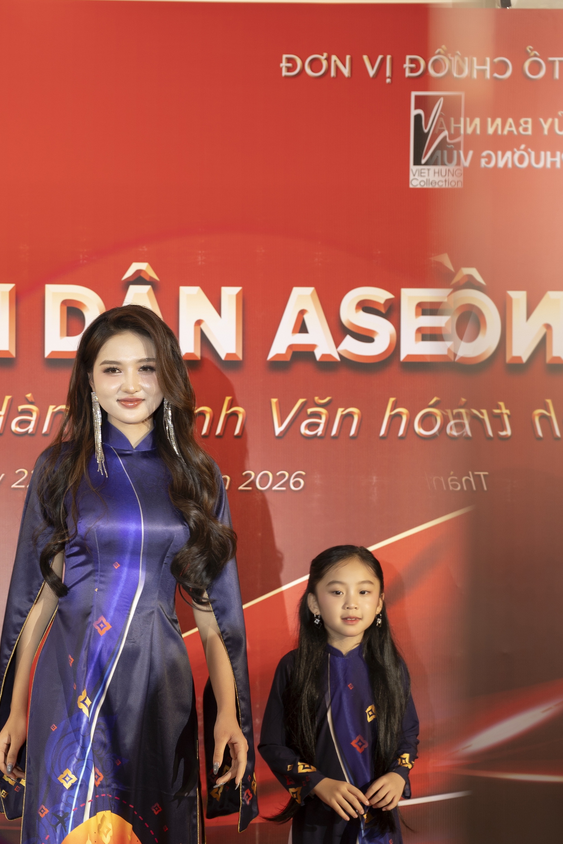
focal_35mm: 78
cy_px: 632
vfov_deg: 25.5
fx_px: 1841
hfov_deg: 17.3
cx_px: 159
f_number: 4.5
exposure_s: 1/160
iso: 200
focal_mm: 50.3
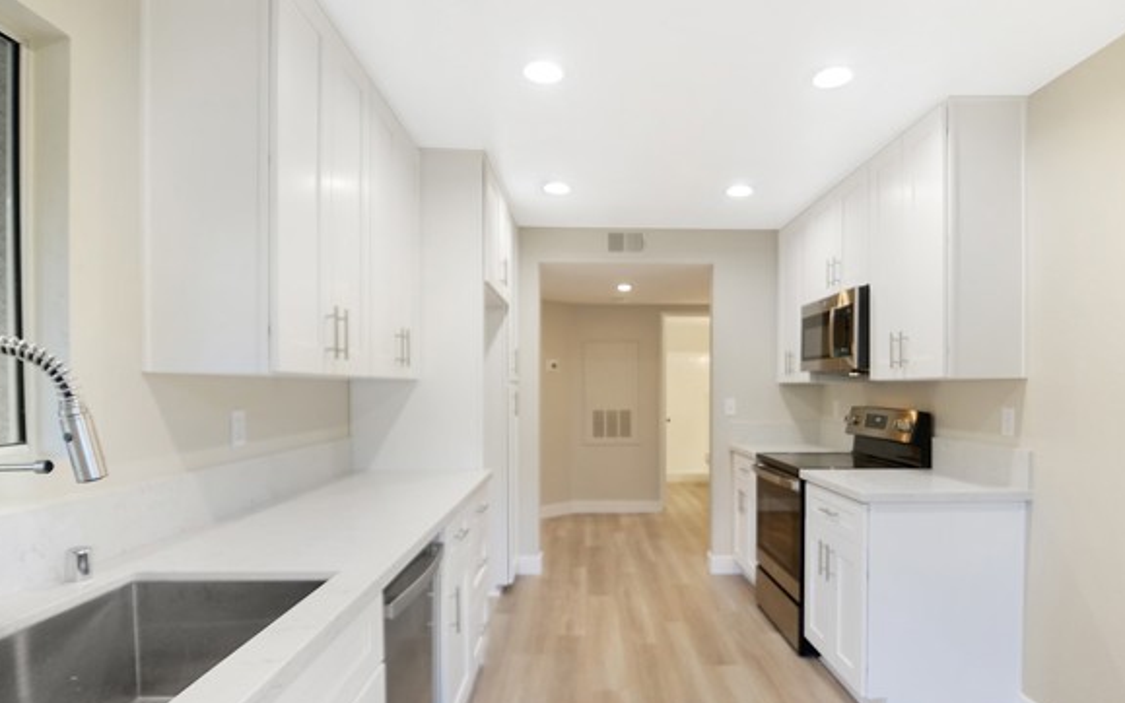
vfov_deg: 63.4
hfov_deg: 89.3
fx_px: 569
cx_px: 577
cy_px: 366
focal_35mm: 19
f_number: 2.8
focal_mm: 11
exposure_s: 1/13
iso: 100
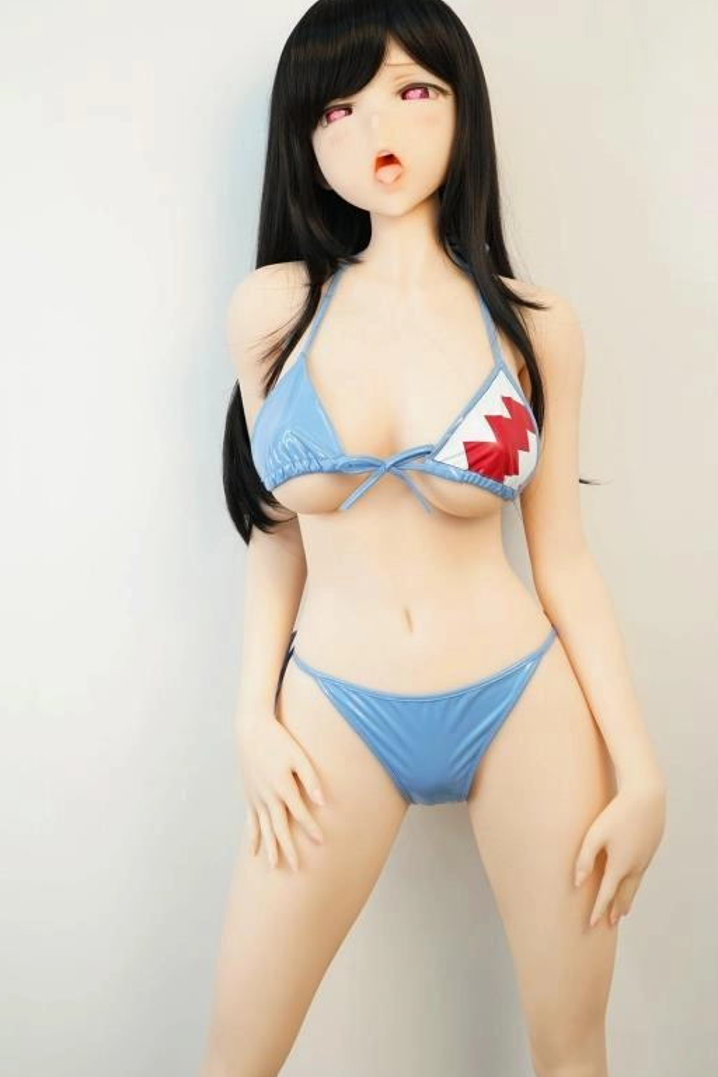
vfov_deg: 47.2
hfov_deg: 32.6
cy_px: 624
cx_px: 395
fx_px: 1226
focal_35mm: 41
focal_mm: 35
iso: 640
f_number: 5
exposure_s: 1/100
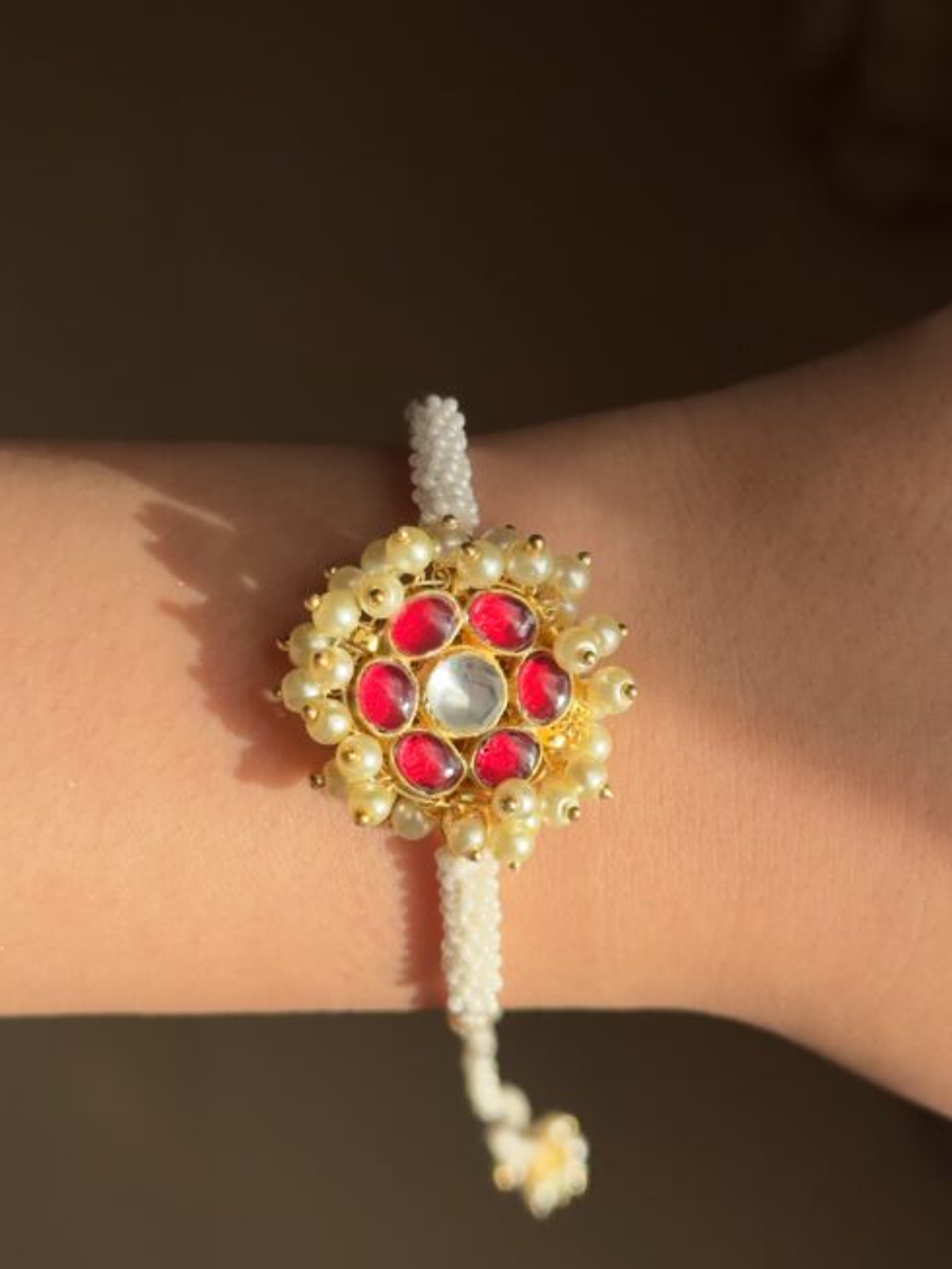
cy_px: 646
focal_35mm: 49
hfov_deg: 29.7
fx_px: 1796
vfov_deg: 38.9
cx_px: 474
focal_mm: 6.86
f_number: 1.78
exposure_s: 1/184
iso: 50
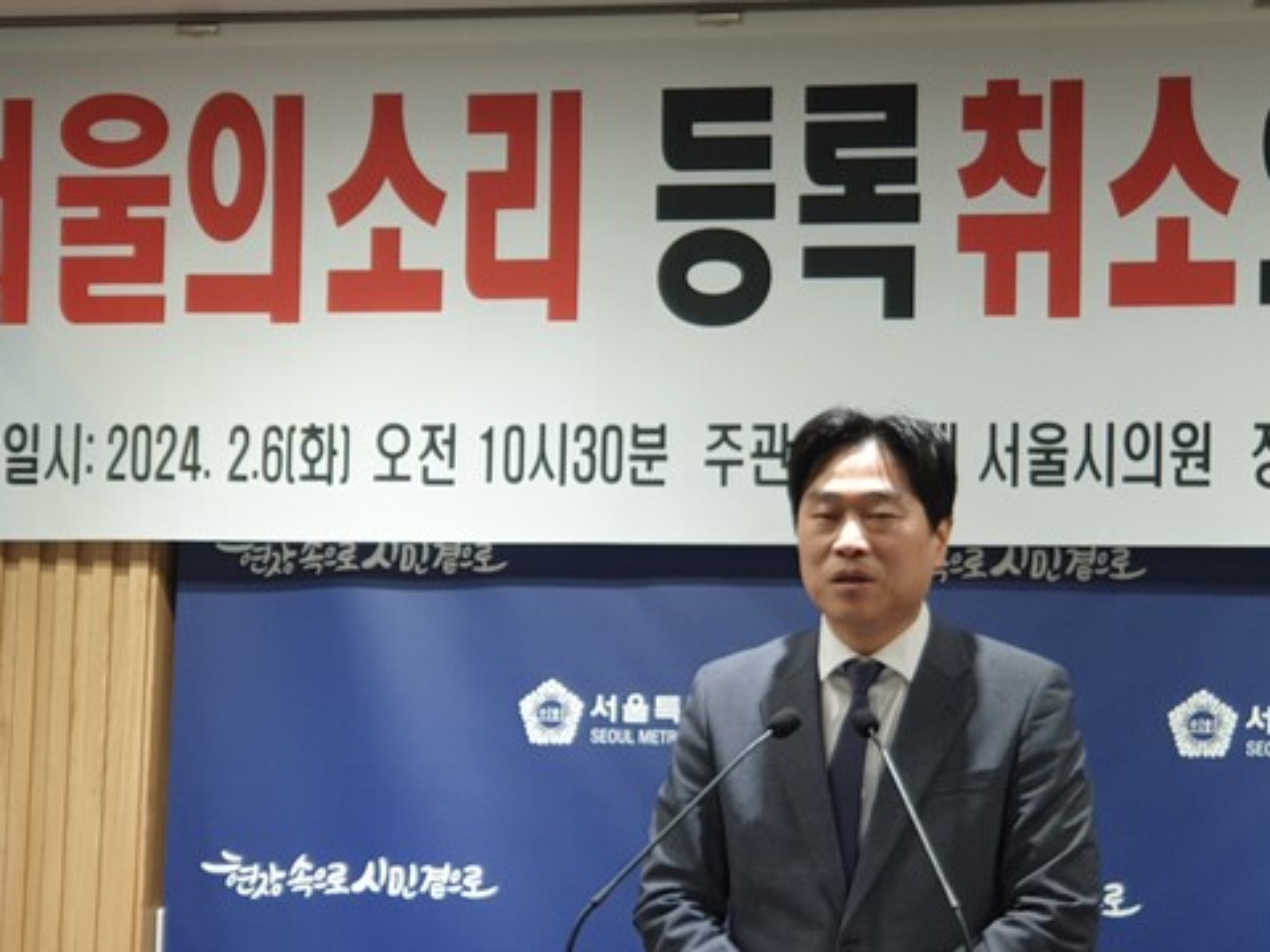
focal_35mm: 65
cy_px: 574
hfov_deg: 29.8
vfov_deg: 22.6
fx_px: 2385
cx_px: 693
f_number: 2.4
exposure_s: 1/30
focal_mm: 6
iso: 100
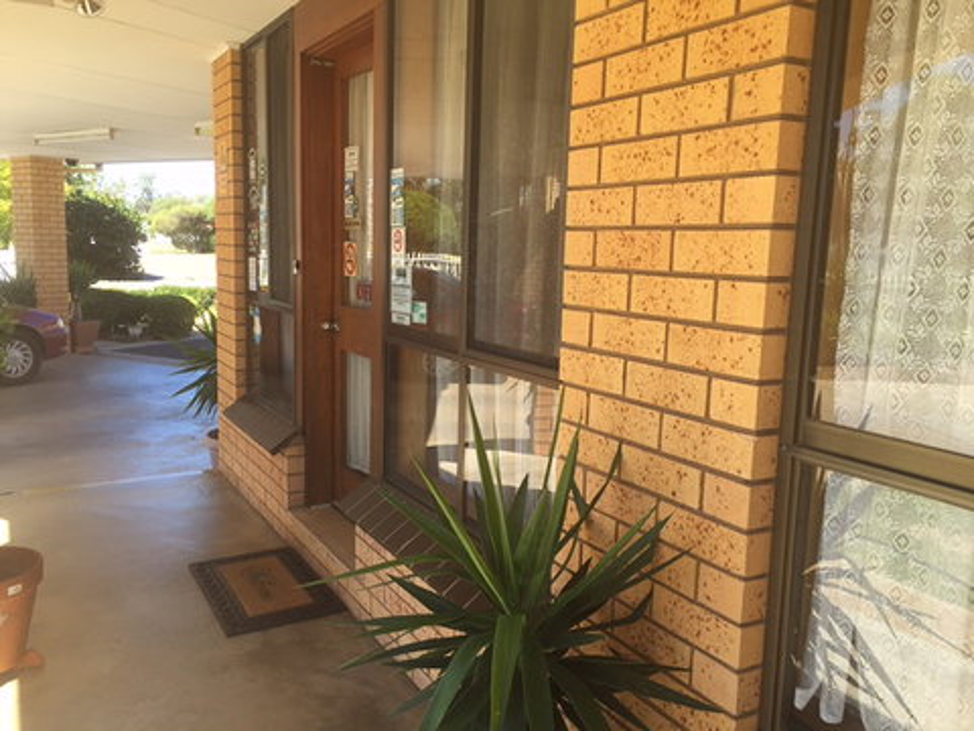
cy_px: 366
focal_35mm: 29
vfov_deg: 48.2
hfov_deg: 61.7
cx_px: 487
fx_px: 816
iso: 32
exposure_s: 1/321
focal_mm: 4.15
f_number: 2.2
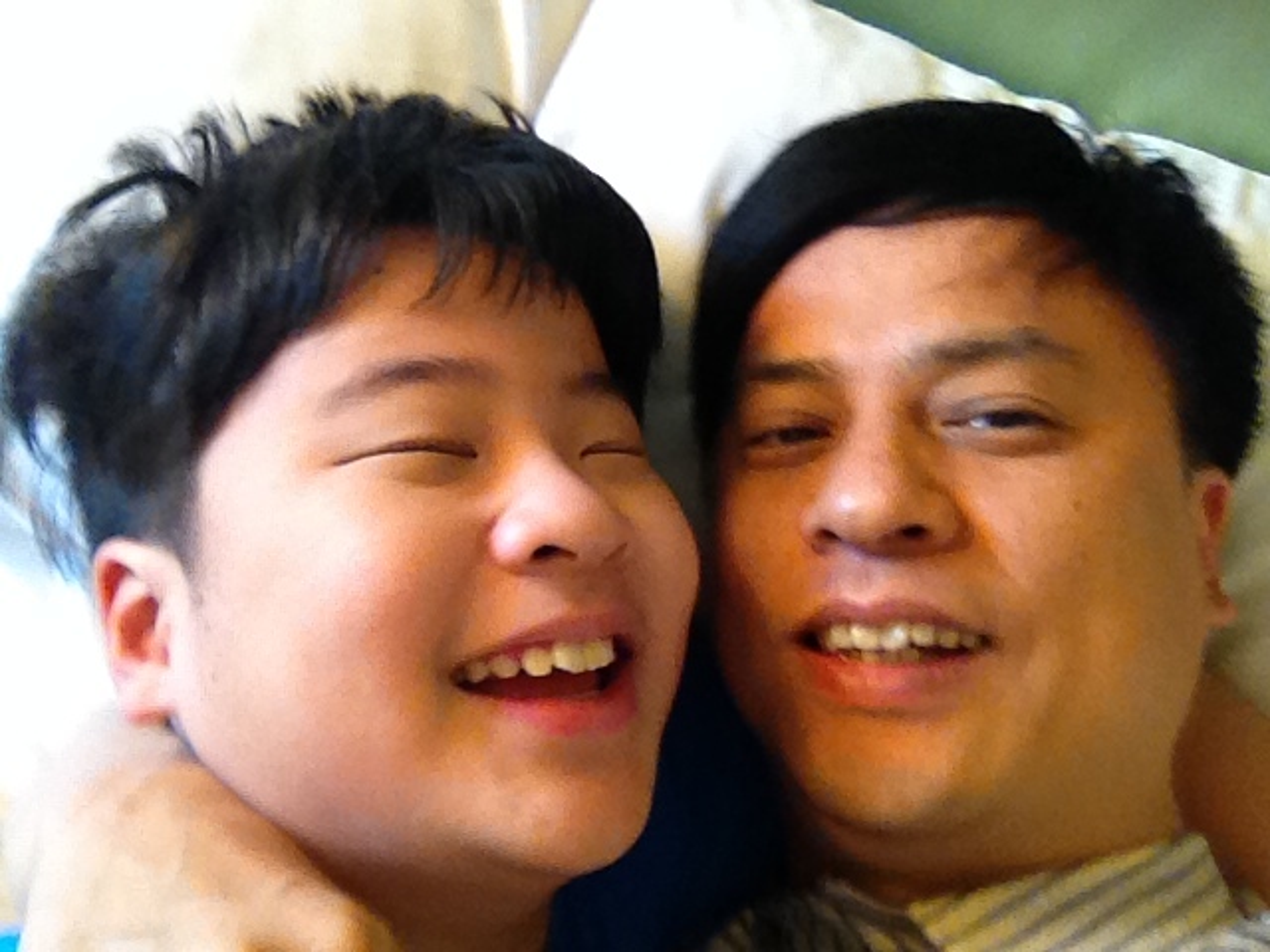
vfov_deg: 40.7
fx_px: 1284
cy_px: 476
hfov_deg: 52.6
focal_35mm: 35
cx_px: 635
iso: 250
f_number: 2.4
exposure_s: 1/30
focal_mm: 1.85
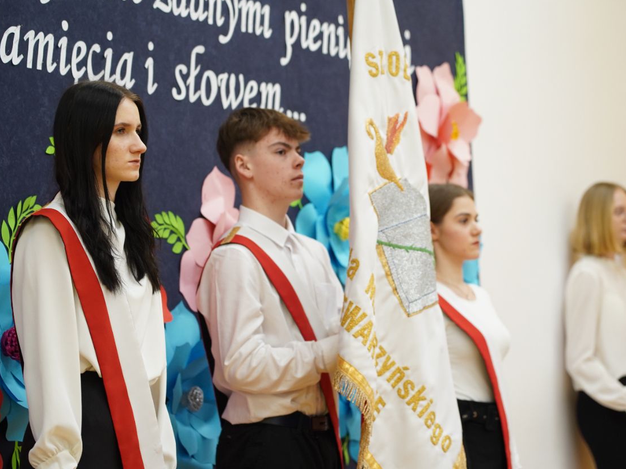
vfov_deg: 12.4
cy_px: 234
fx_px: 2152
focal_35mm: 119
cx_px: 345
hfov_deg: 16.5
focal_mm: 105
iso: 1600
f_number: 4
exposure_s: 1/125
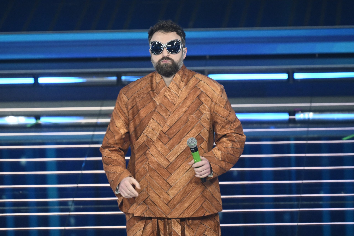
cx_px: 177
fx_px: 3834
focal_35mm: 390
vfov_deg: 3.5
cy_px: 118
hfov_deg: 5.3
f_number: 4
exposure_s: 1/320
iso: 4000
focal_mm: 260
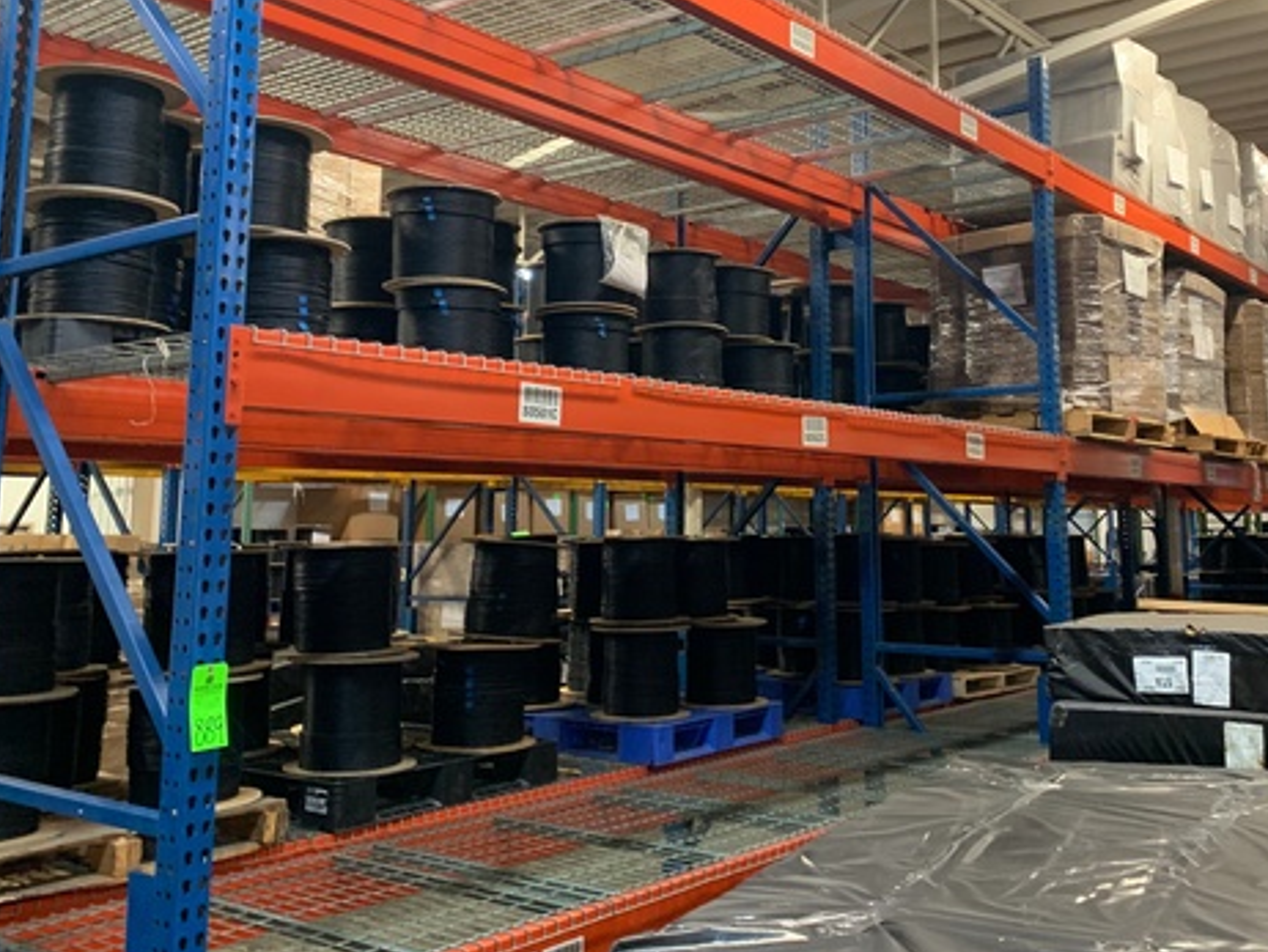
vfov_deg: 39.2
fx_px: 1319
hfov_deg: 51.1
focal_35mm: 36
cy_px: 318
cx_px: 730
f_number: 1.8
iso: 320
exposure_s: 1/60
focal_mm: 4.25
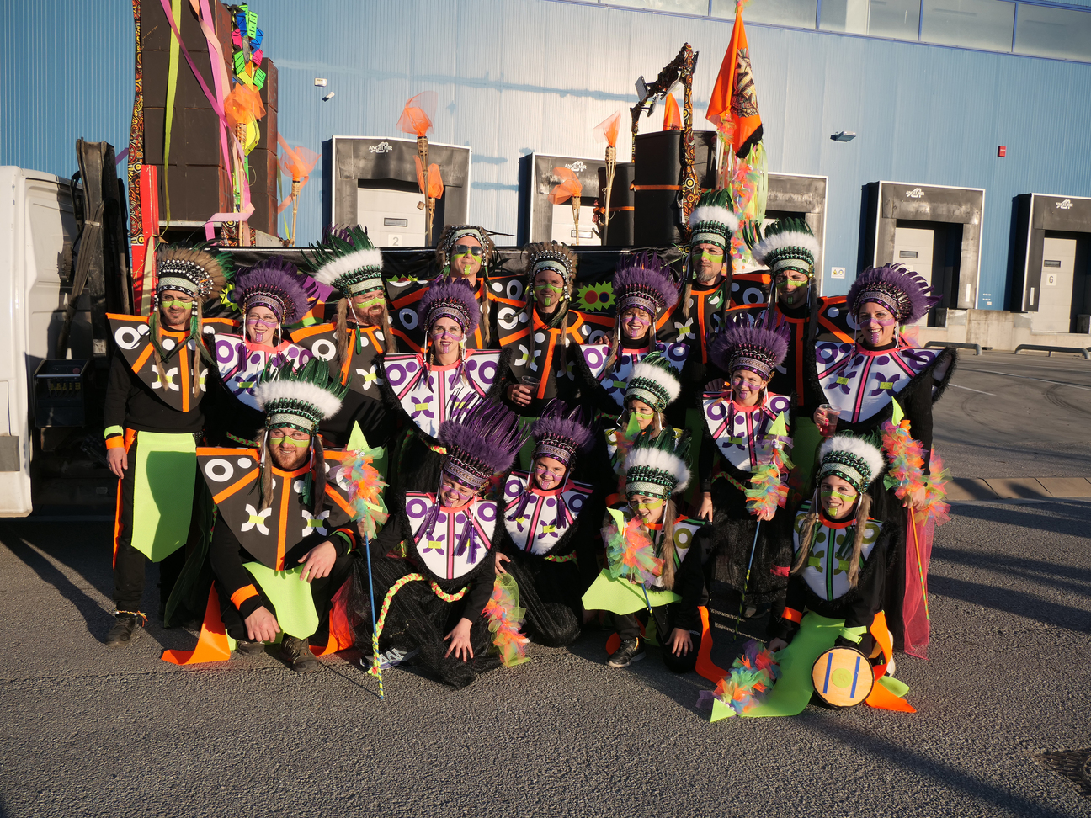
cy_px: 409
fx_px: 1072
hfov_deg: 54.0
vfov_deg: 41.8
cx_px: 546
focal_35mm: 34
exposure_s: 1/800
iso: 200
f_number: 5.6
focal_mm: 17
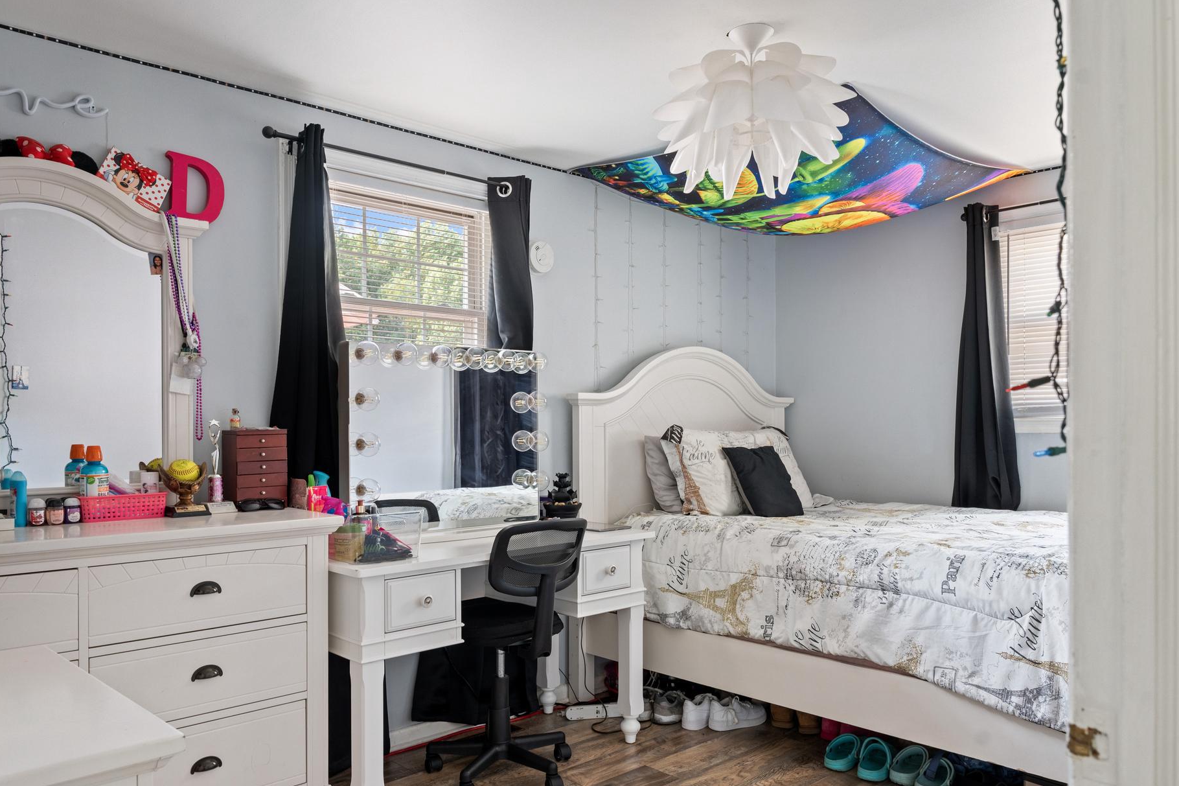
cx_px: 567
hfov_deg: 67.4
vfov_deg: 47.9
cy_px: 410
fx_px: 884
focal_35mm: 27
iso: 400
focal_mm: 24
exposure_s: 1/8
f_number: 7.1
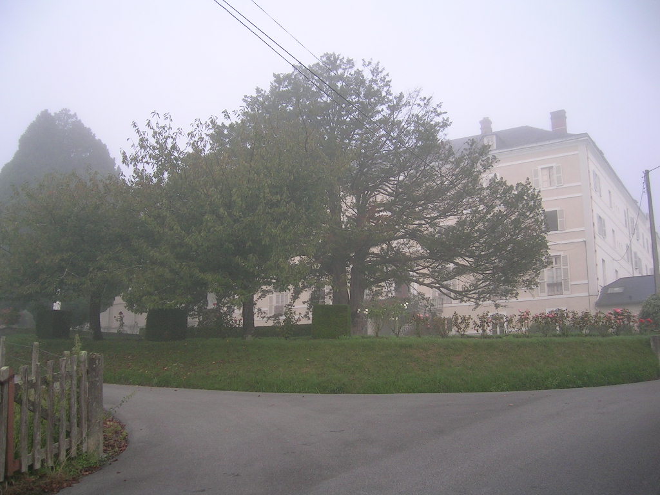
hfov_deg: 52.6
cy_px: 248
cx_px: 330
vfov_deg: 40.7
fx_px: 667
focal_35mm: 35
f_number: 2.8
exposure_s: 1/99.2
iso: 50
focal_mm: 5.4
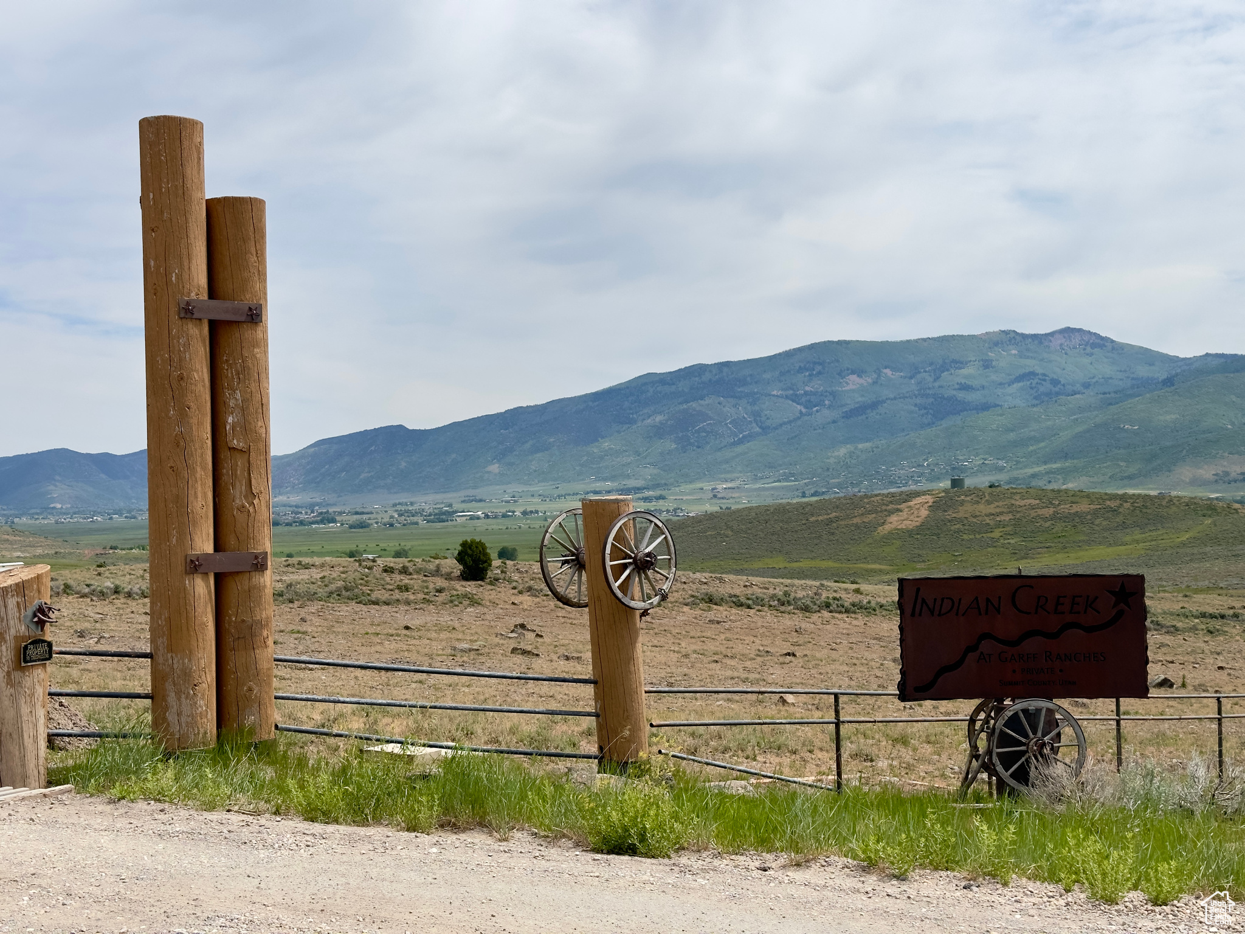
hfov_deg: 39.7
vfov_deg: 30.3
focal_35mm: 48
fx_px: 1726
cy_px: 467
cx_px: 622
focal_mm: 6.86
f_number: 1.78
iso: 64
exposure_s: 1/7092
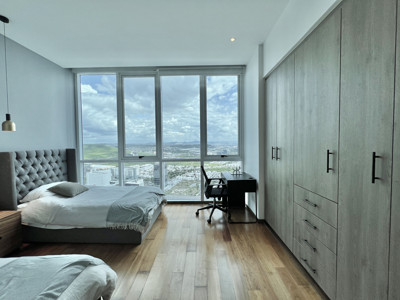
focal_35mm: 13
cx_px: 200
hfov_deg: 106.2
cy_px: 150
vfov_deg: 89.9
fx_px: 150
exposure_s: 1/1206
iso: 32
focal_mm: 1.57
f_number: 1.8
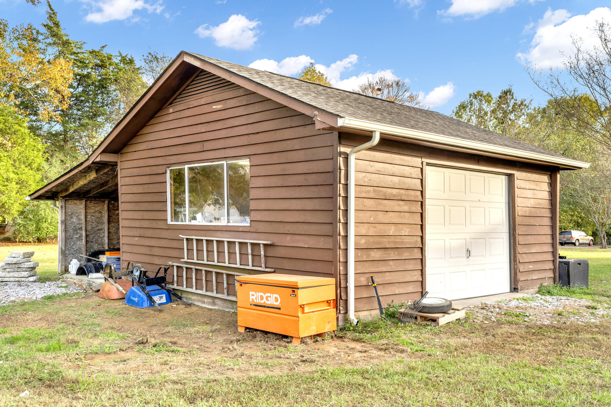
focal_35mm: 35
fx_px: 594
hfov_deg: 54.4
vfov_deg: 37.9
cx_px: 306
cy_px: 204
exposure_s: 1/15
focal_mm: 35
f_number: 10
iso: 100
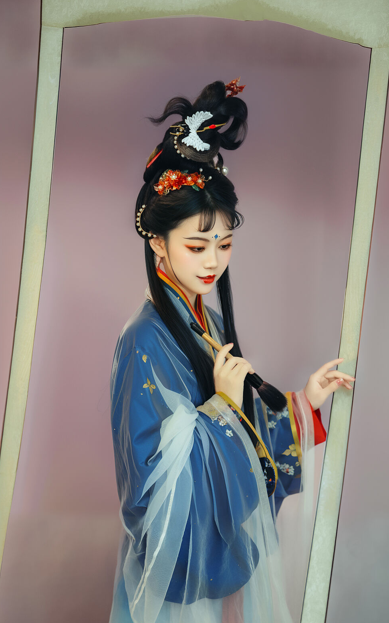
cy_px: 318
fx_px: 1663
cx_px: 207
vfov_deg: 21.2
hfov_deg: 13.3
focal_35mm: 98
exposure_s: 1/80
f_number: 4
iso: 400
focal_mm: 85
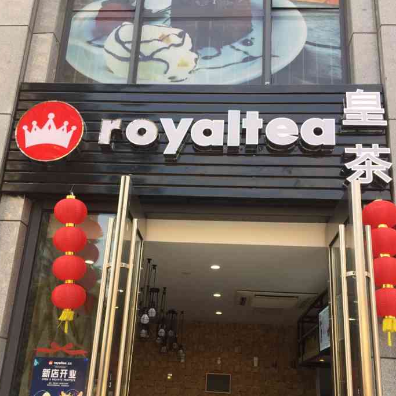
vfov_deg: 46.7
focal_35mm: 35
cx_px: 194
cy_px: 251
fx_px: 453
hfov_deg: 47.2
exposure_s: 1/332
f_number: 2.2
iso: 32
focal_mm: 4.15
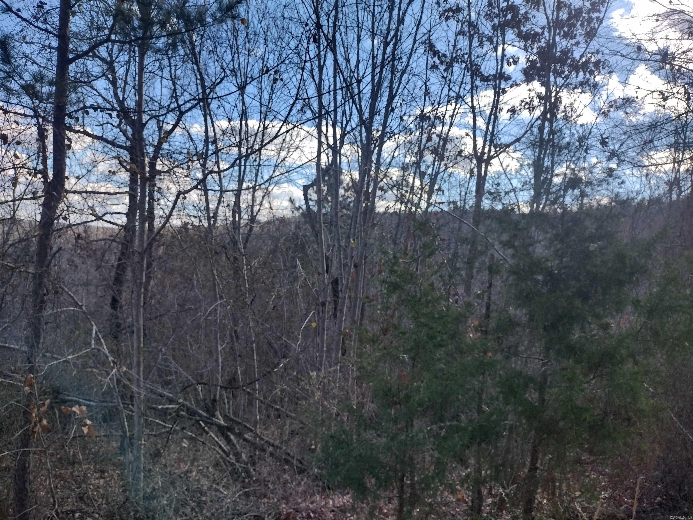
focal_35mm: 27
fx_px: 541
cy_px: 260
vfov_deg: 51.4
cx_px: 346
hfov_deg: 65.3
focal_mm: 4.71
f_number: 1.7
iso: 100
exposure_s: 1/1576
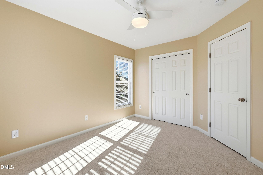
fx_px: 117
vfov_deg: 73.7
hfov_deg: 96.8
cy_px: 88
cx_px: 132
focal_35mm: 16
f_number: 9
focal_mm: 16
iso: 250
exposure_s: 1/5000
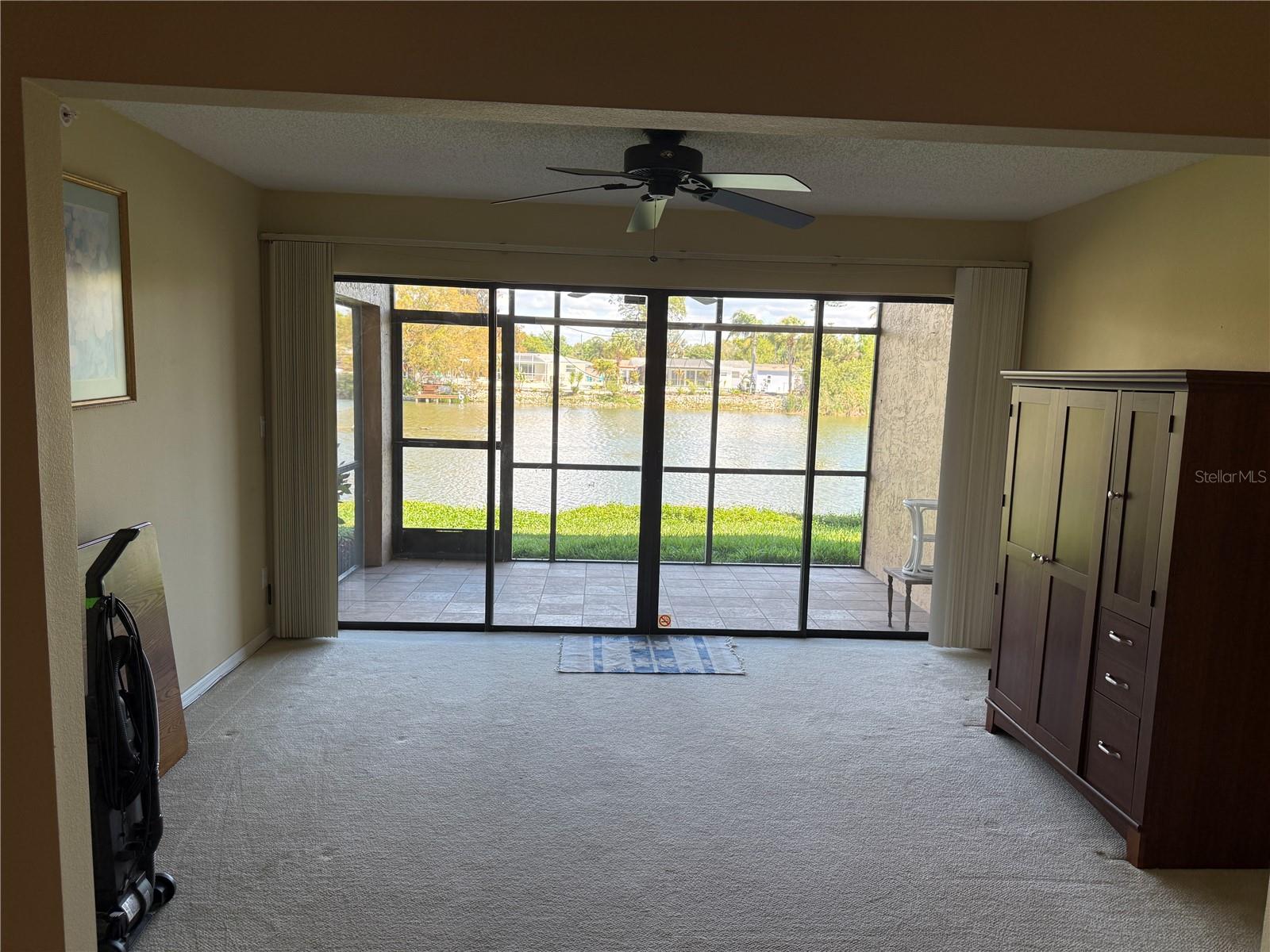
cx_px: 635
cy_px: 476
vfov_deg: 56.8
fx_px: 881
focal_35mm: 24
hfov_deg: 71.6
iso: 100
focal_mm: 6.76
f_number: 1.78
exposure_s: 1/338
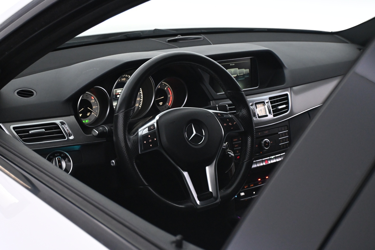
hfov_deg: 35.9
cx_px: 188
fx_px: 578
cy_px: 125
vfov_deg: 24.4
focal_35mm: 56
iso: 3600
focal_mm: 37
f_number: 5.3
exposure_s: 1/60
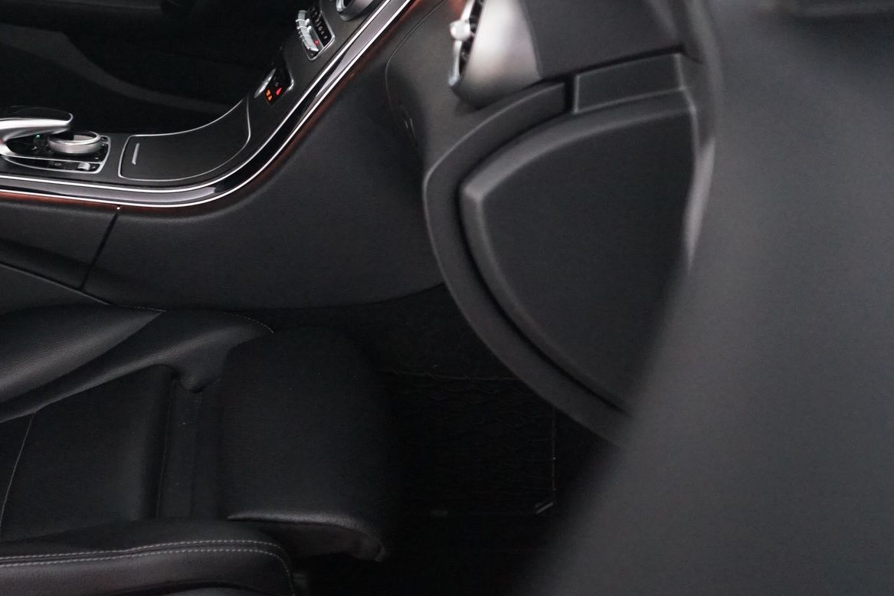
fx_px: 1490
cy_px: 137
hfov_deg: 32.2
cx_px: 142
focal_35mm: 60
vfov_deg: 22.4
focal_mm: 28
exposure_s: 1/15
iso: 4000
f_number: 3.5
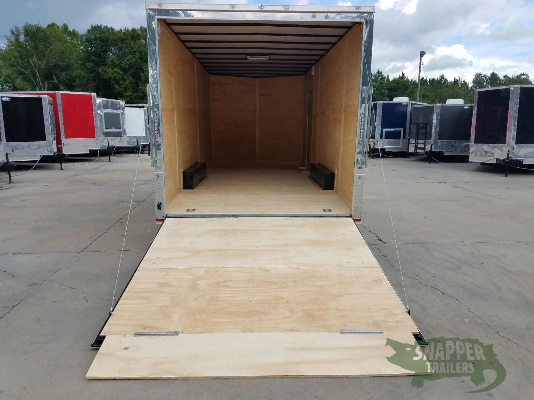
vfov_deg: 53.1
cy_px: 200
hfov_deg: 67.3
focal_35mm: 26
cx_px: 267
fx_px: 401
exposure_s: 1/1512
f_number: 1.7
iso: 40
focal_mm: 4.2
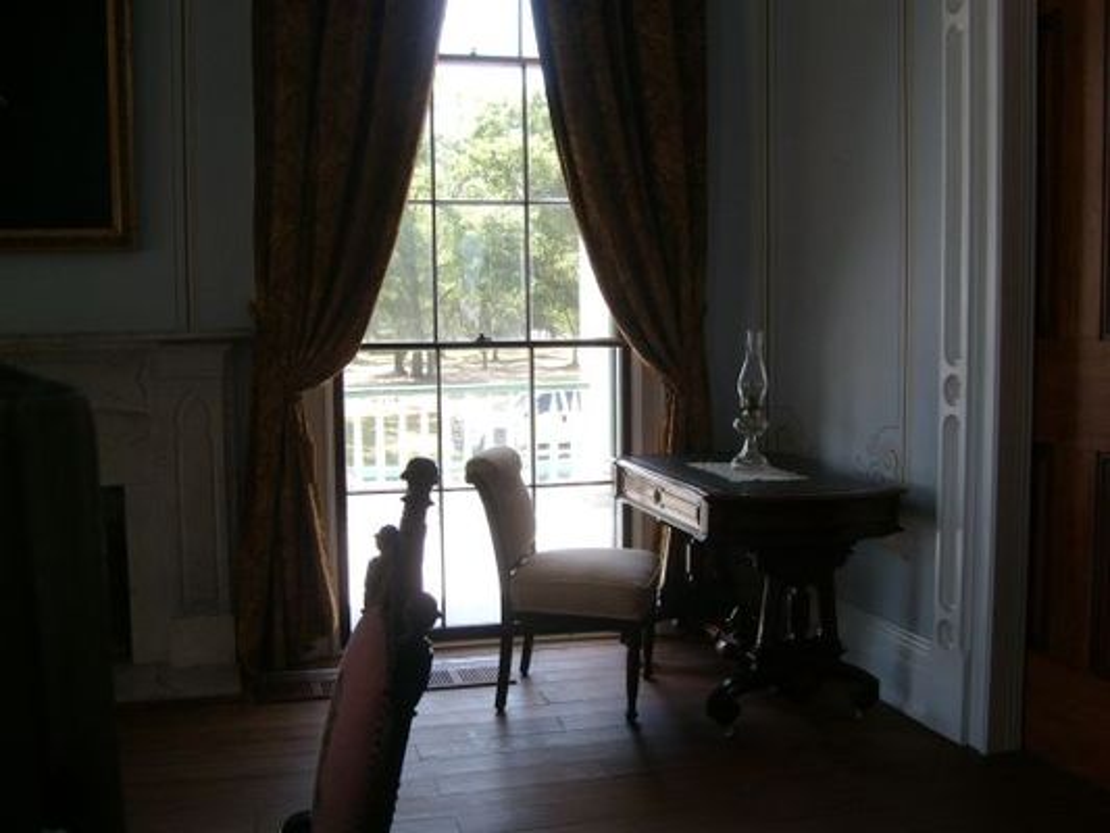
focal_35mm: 35
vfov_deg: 40.7
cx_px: 555
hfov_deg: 52.6
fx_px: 1123
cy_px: 416
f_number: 2.8
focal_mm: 5.8
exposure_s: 1/180
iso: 80
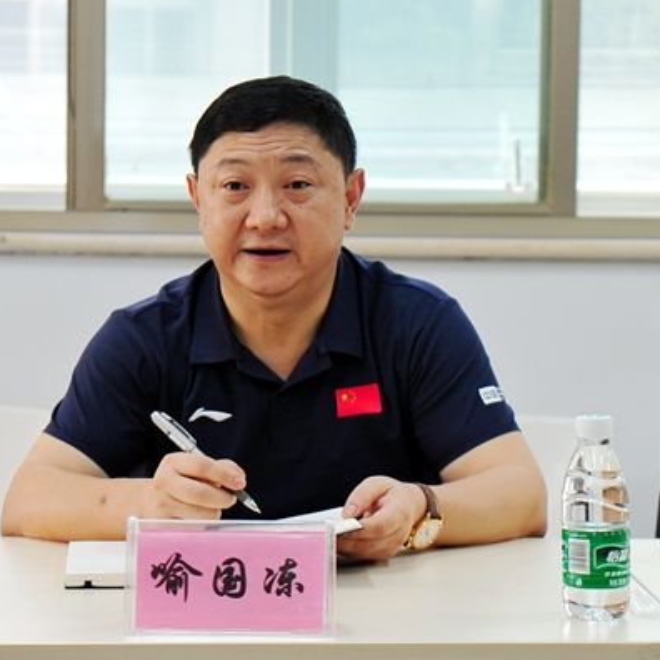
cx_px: 310
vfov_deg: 24.0
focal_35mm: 72
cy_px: 329
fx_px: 1553
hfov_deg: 24.0
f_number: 4
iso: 1250
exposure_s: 1/125
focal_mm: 56
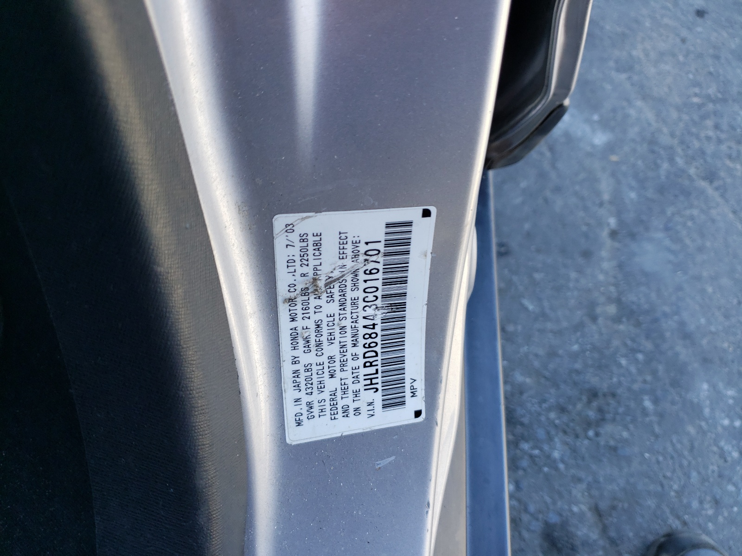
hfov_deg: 67.3
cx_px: 371
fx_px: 557
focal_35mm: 26
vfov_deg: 53.1
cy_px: 278
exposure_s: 1/196
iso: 50
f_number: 1.5
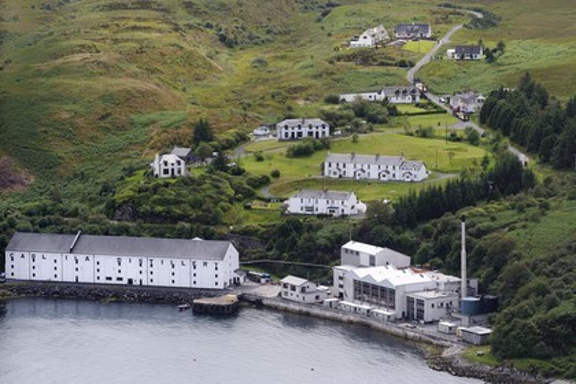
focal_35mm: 135
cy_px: 192
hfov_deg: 15.2
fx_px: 2160
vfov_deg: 10.2
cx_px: 288
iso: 400
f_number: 7.1
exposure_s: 1/800
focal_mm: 135
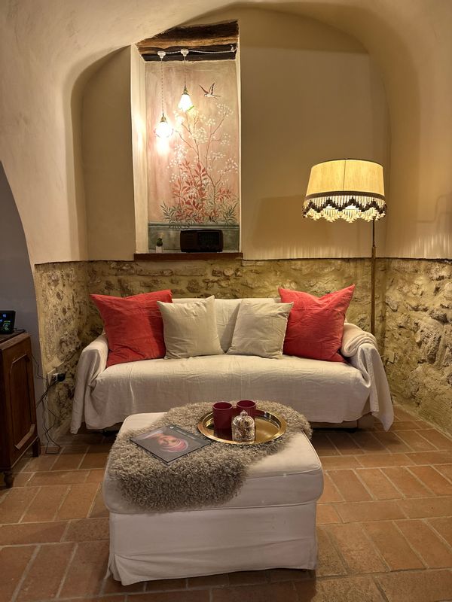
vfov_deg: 71.6
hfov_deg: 56.8
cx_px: 226
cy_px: 301
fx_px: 418
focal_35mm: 24
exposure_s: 1/100
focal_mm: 6.86
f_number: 1.78
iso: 200
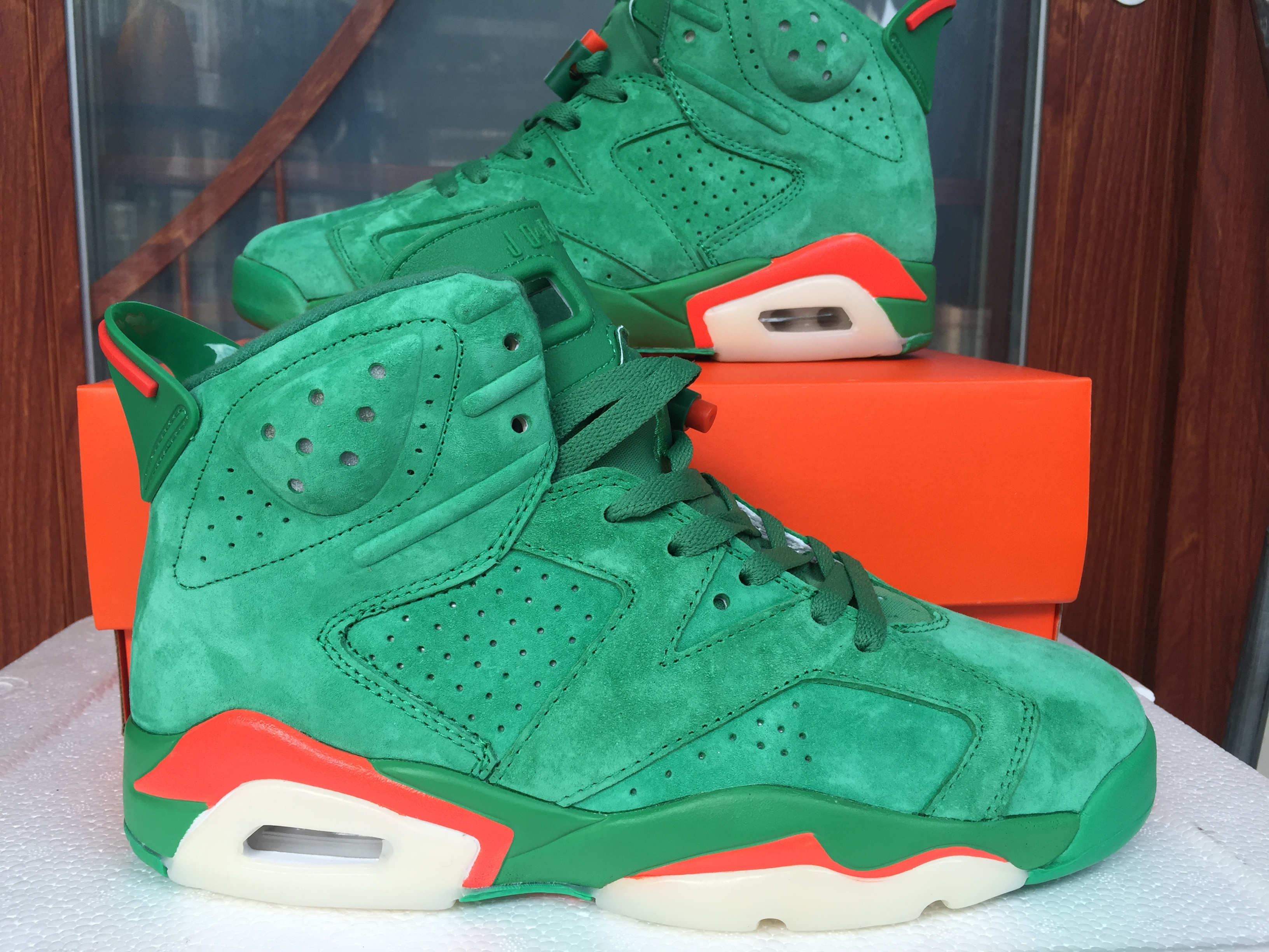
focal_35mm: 29
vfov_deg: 48.2
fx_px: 1063
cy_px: 476
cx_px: 634
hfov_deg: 61.7
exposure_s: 1/144
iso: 32
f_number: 2.2
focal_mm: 4.15
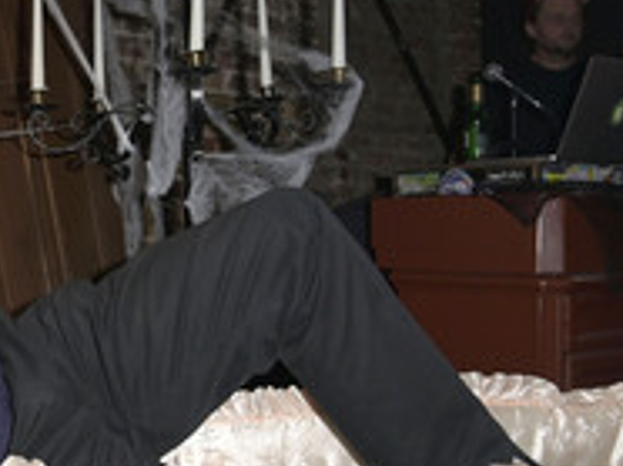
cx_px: -79
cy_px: 265
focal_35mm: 56
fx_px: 1007
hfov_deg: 30.4
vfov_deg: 26.0
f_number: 5
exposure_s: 1/160
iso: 1250
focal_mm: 24
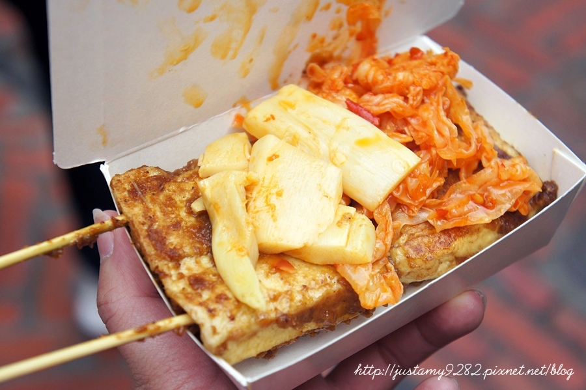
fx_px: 1171
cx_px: 293
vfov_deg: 18.9
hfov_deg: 28.1
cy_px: 195
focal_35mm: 72
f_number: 5
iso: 200
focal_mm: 48
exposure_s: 1/800
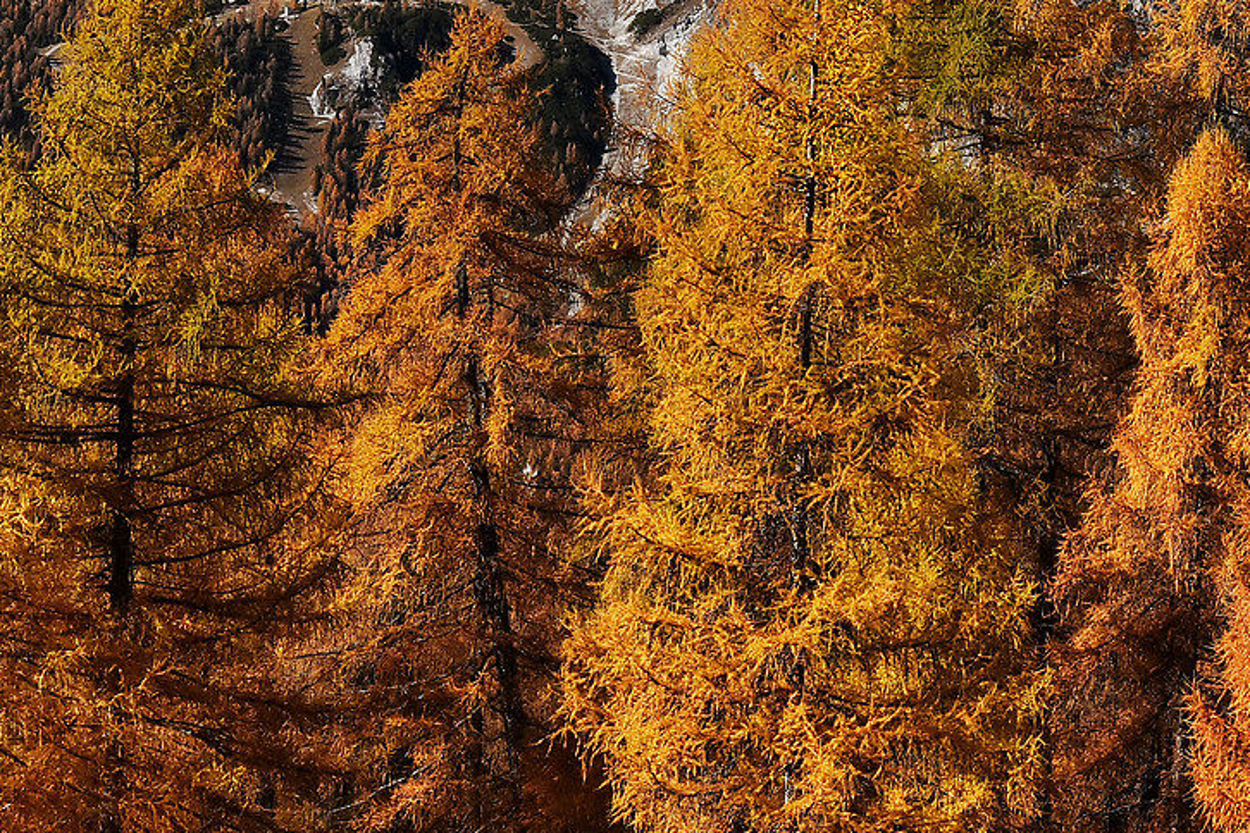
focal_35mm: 205
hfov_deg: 9.9
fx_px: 7117
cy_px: -221
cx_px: 1327
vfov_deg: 6.6
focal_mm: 62
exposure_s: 1/500
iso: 200
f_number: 6.3
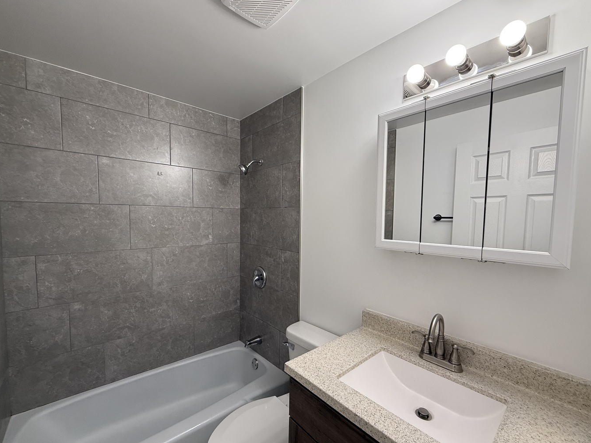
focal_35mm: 15
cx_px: 291
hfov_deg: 98.2
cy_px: 232
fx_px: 256
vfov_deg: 81.7
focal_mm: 2.22
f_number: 2.2
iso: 125
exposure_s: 1/120
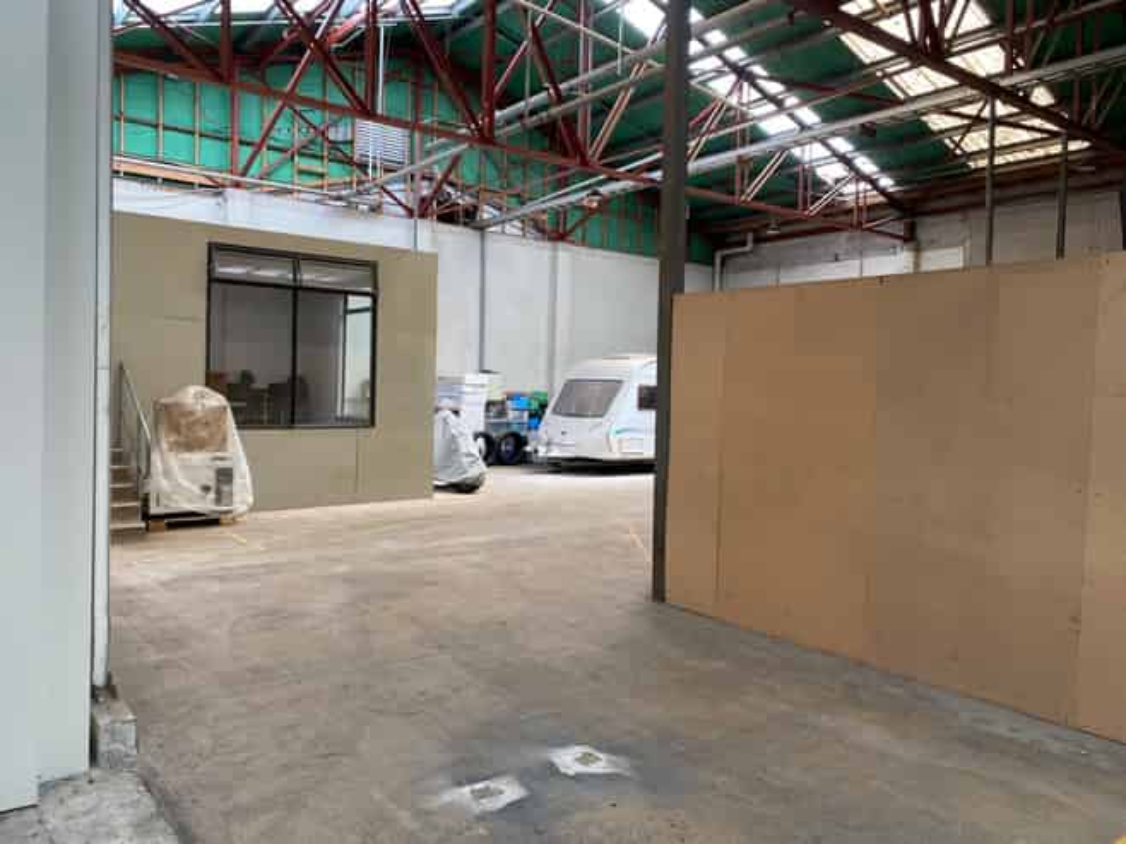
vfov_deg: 53.0
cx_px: 563
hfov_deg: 67.3
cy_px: 422
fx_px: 845
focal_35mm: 26
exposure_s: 1/121
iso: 80
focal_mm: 4.25
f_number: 1.8
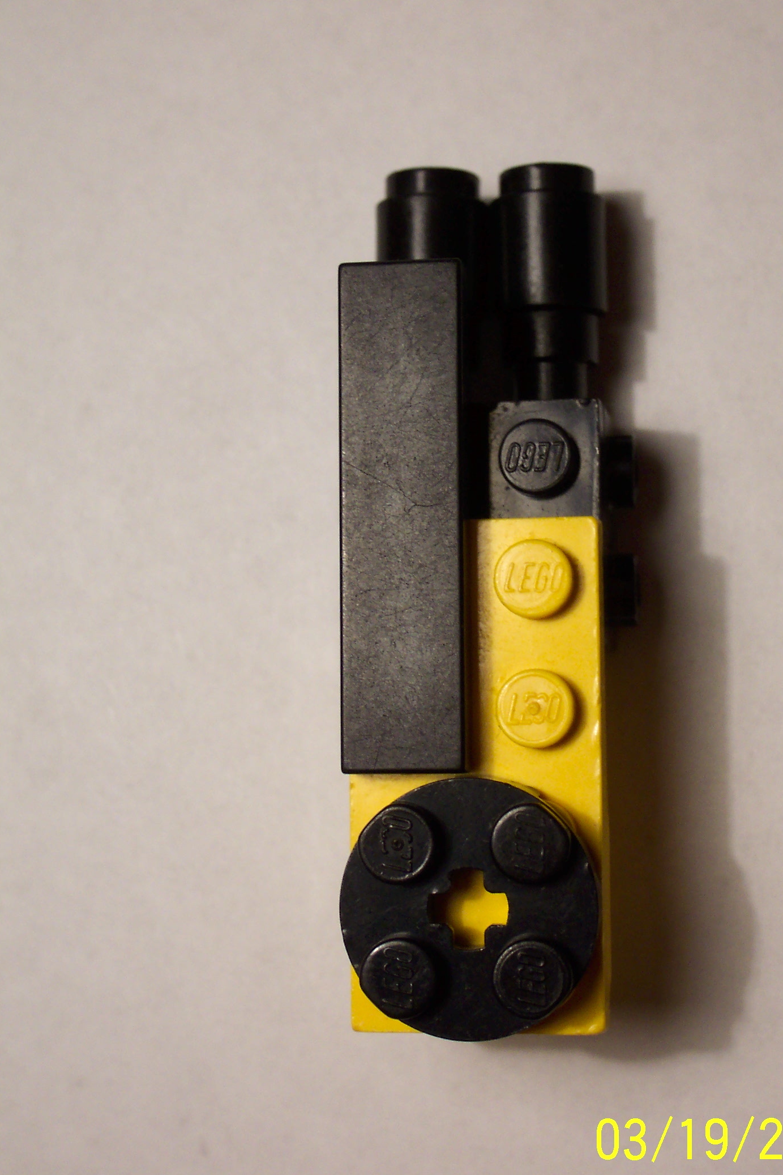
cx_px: 459
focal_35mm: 72
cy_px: 613
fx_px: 2348
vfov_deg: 28.1
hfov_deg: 18.9
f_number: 3.5
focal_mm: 12.6
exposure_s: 1/90
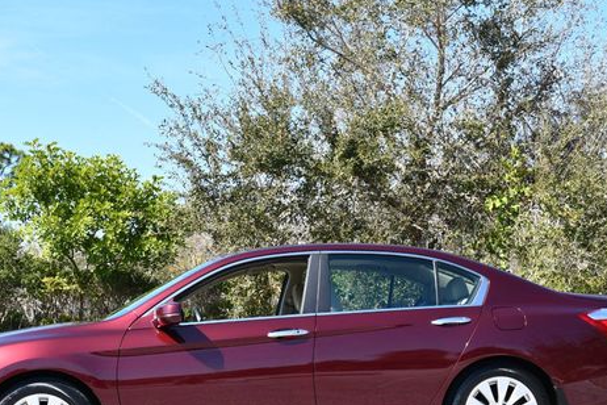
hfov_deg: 32.9
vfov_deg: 22.2
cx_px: 269
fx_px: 1028
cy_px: 250
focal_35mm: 61
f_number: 8
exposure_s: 1/250
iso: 200
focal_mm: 22
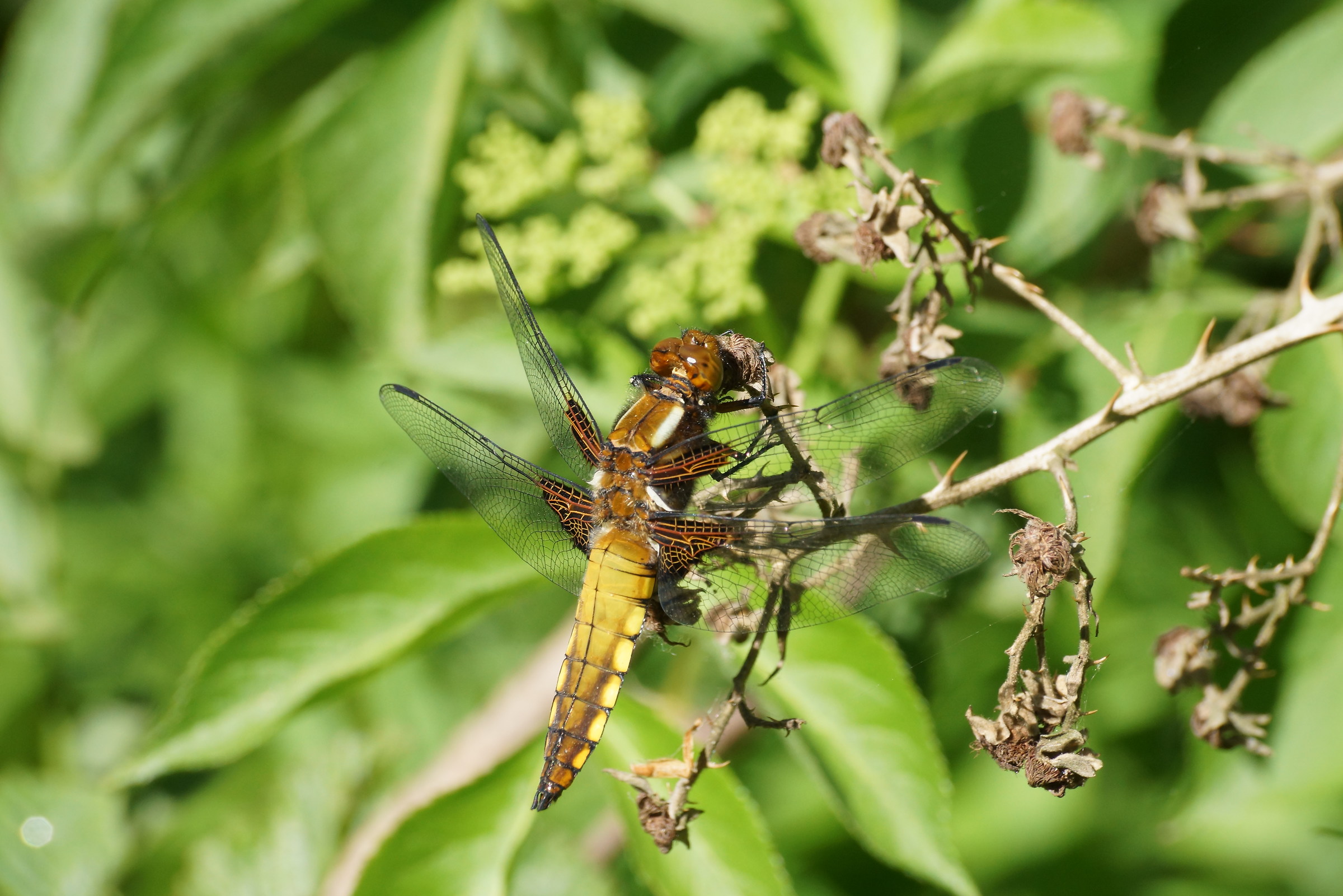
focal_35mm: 270
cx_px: 672
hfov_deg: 7.6
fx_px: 10072
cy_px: 448
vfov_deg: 5.1
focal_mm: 180
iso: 400
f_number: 13
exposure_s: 1/250
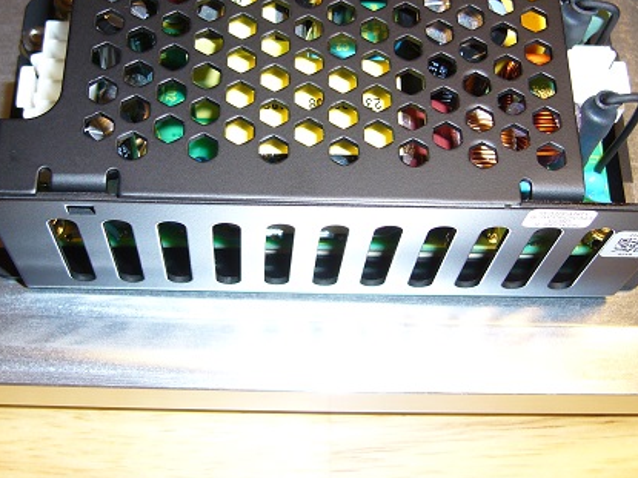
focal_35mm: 54
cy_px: 149
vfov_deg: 26.8
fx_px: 995
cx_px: 312
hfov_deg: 35.6
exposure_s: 1/30
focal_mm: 5.8
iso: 80
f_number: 2.8
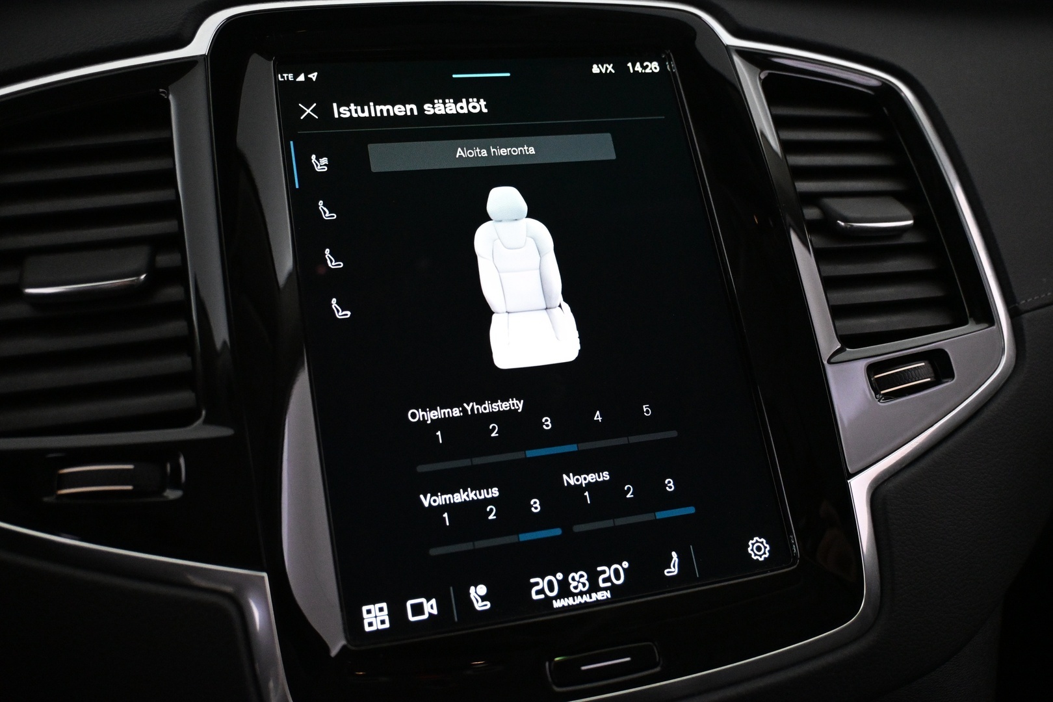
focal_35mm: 32
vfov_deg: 40.8
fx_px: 943
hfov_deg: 58.3
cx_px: 526
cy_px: 351
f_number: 4
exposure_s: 1/100
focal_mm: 21.5
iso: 4000
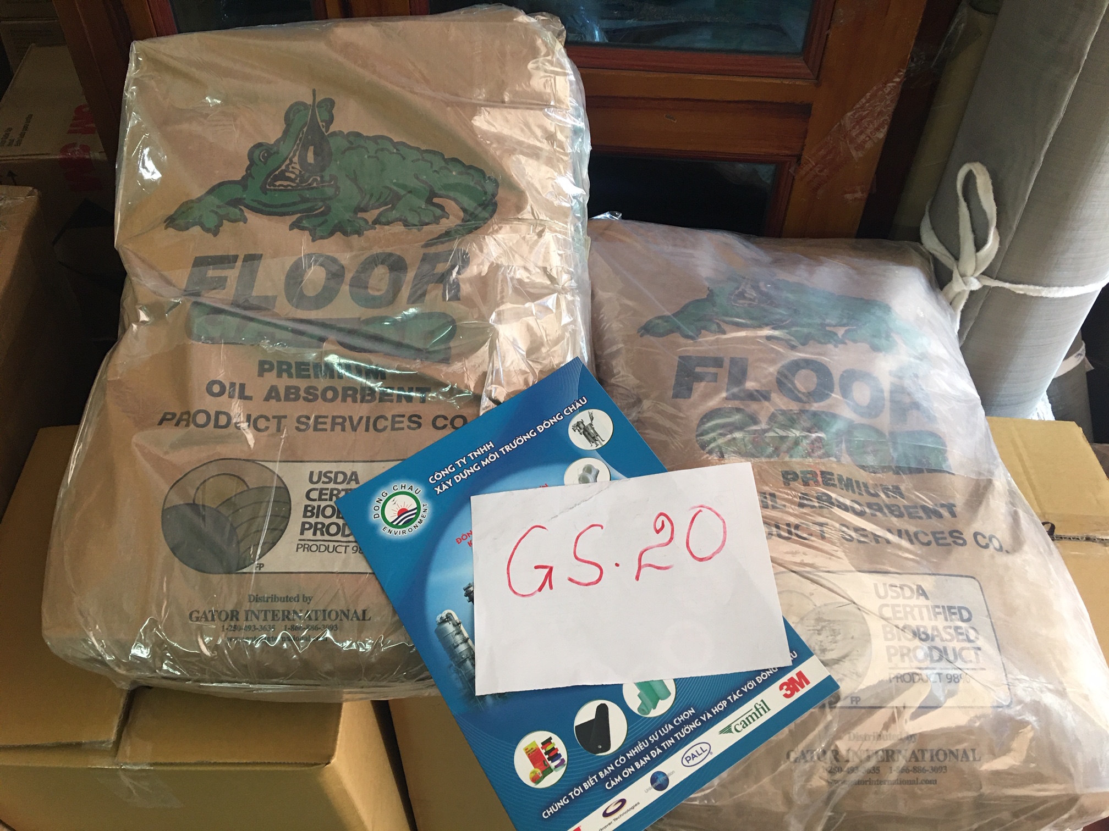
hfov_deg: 61.7
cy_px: 416
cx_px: 554
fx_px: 929
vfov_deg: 48.2
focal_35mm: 29
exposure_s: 1/17
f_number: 2.2
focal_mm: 4.15
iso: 64
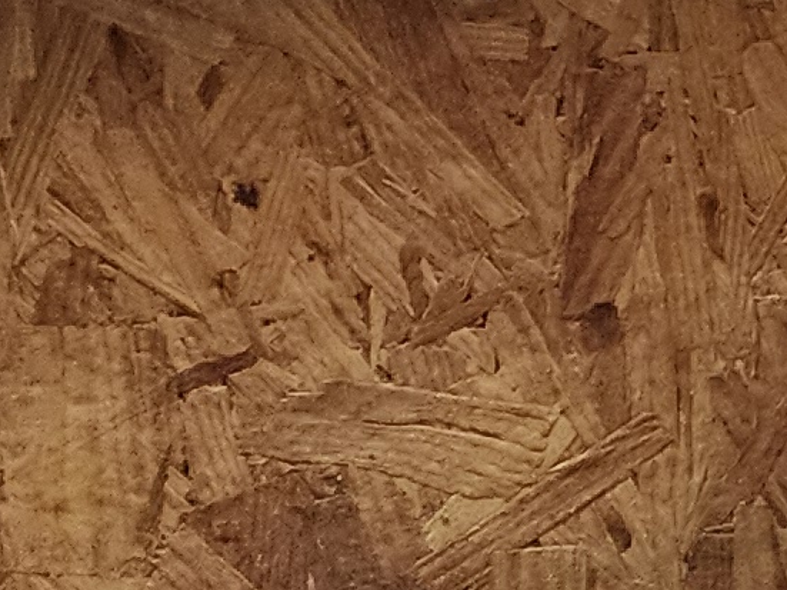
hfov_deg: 9.7
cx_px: 2168
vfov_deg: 7.2
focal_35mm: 167
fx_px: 3796
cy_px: -1517
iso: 400
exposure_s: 1/120
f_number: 1.8
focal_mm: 6.4
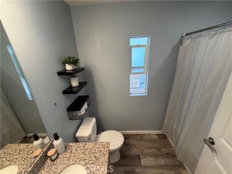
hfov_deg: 102.1
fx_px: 94
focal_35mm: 14
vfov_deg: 85.7
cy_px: 87
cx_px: 116
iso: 250
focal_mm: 2.22
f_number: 2.2
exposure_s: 1/120
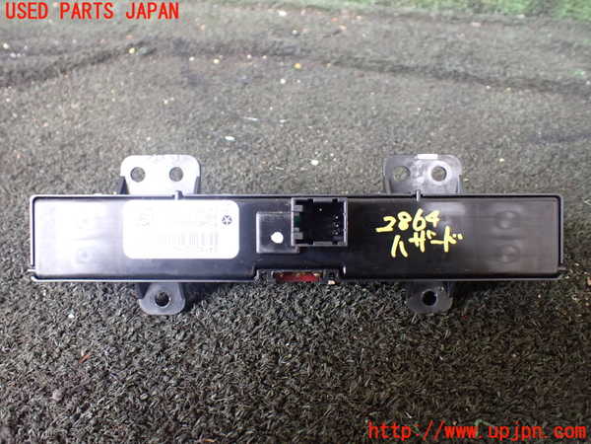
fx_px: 512
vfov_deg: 46.8
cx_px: 296
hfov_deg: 60.0
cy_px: 222
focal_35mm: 30
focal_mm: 5.4
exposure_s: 1/80
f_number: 2.3
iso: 800
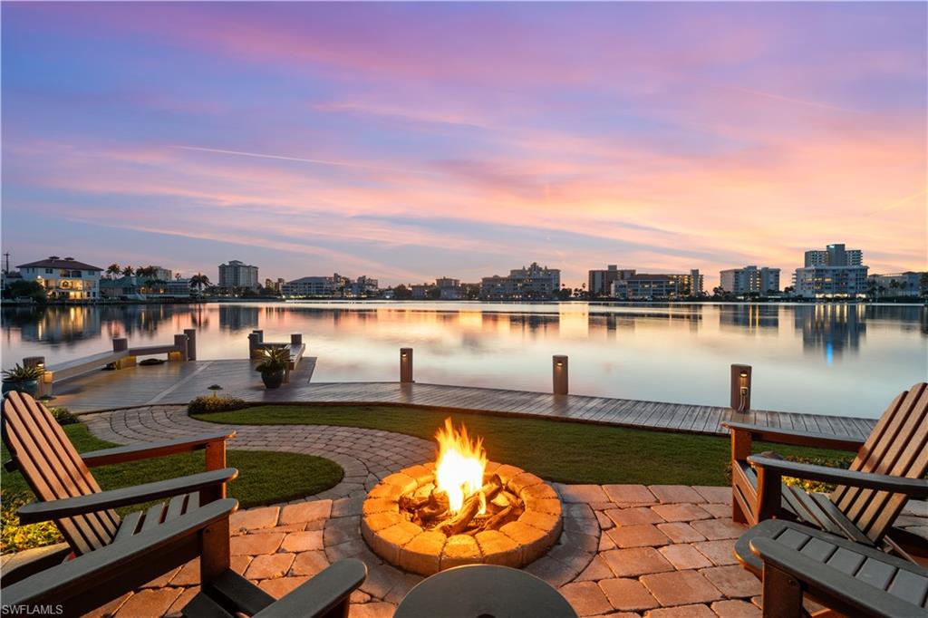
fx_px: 412
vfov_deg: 73.7
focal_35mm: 16
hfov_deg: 96.8
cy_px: 309
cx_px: 464
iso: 200
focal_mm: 16
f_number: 9
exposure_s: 1.6
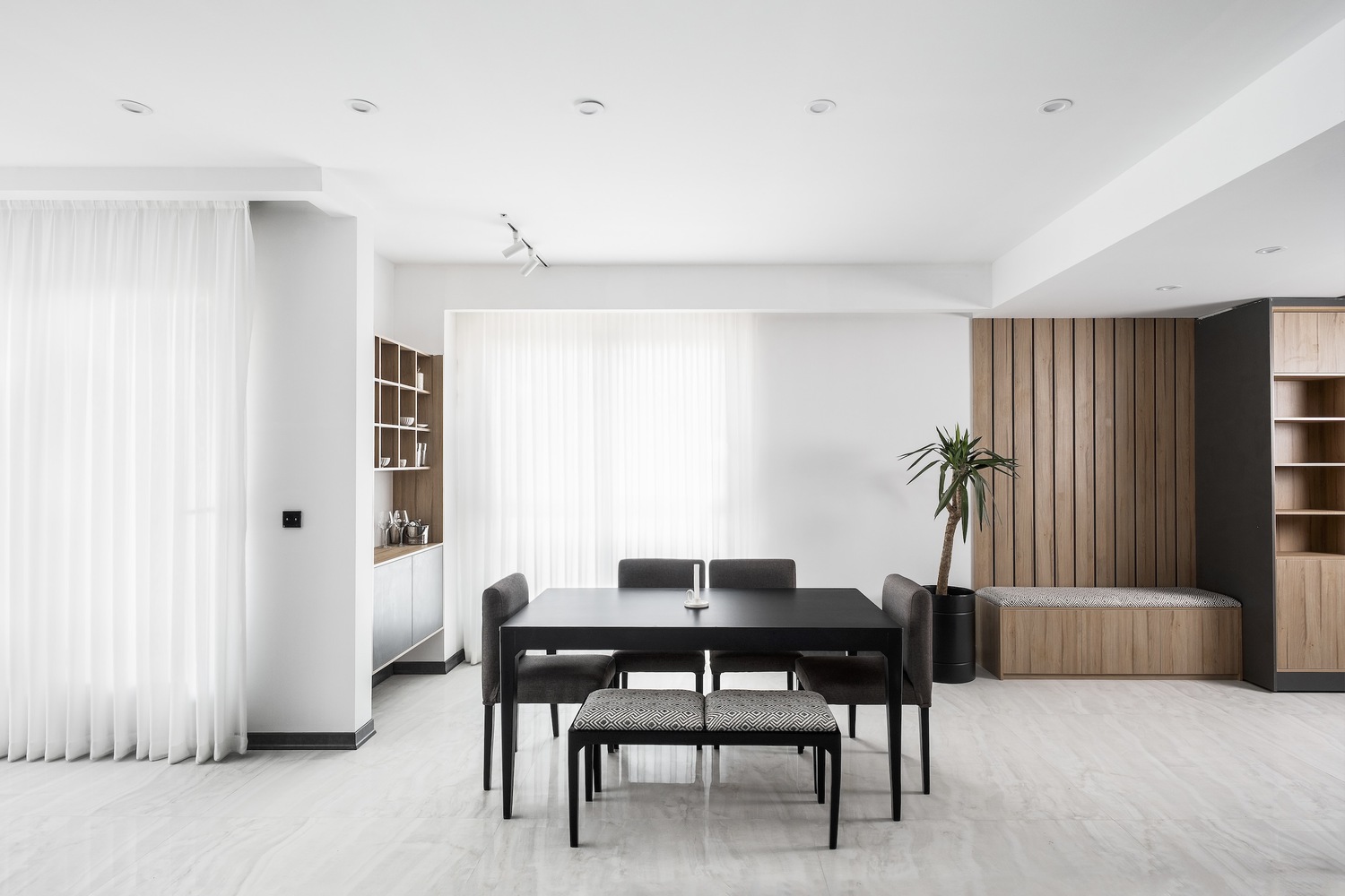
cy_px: 448
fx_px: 672
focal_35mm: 18
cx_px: 672
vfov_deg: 67.4
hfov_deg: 90.0
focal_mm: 12
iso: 200
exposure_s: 1/2
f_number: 7.1
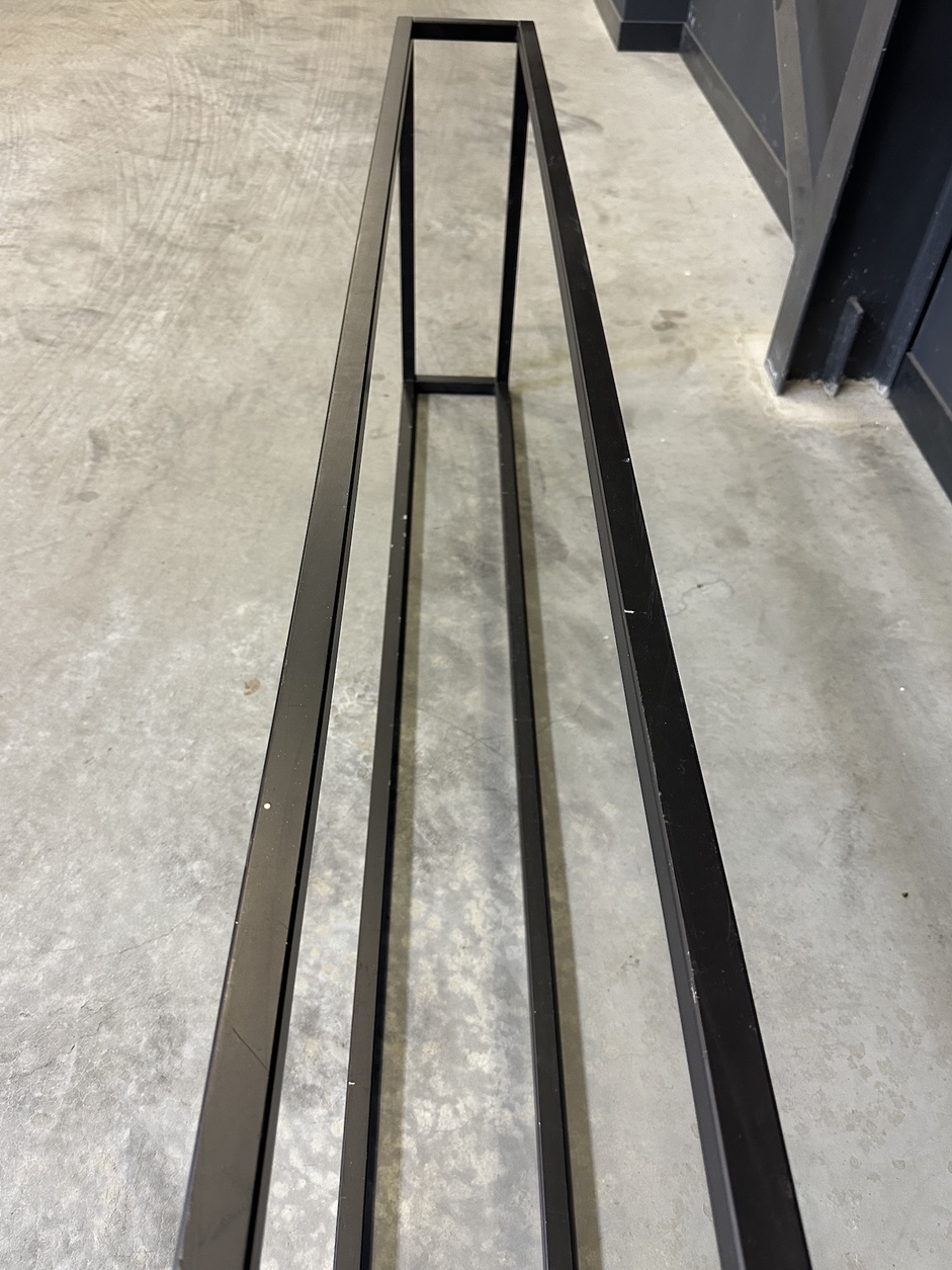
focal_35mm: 25
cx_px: 457
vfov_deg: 69.4
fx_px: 917
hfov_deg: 54.9
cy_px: 620
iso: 400
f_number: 1.78
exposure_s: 1/50
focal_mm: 6.86
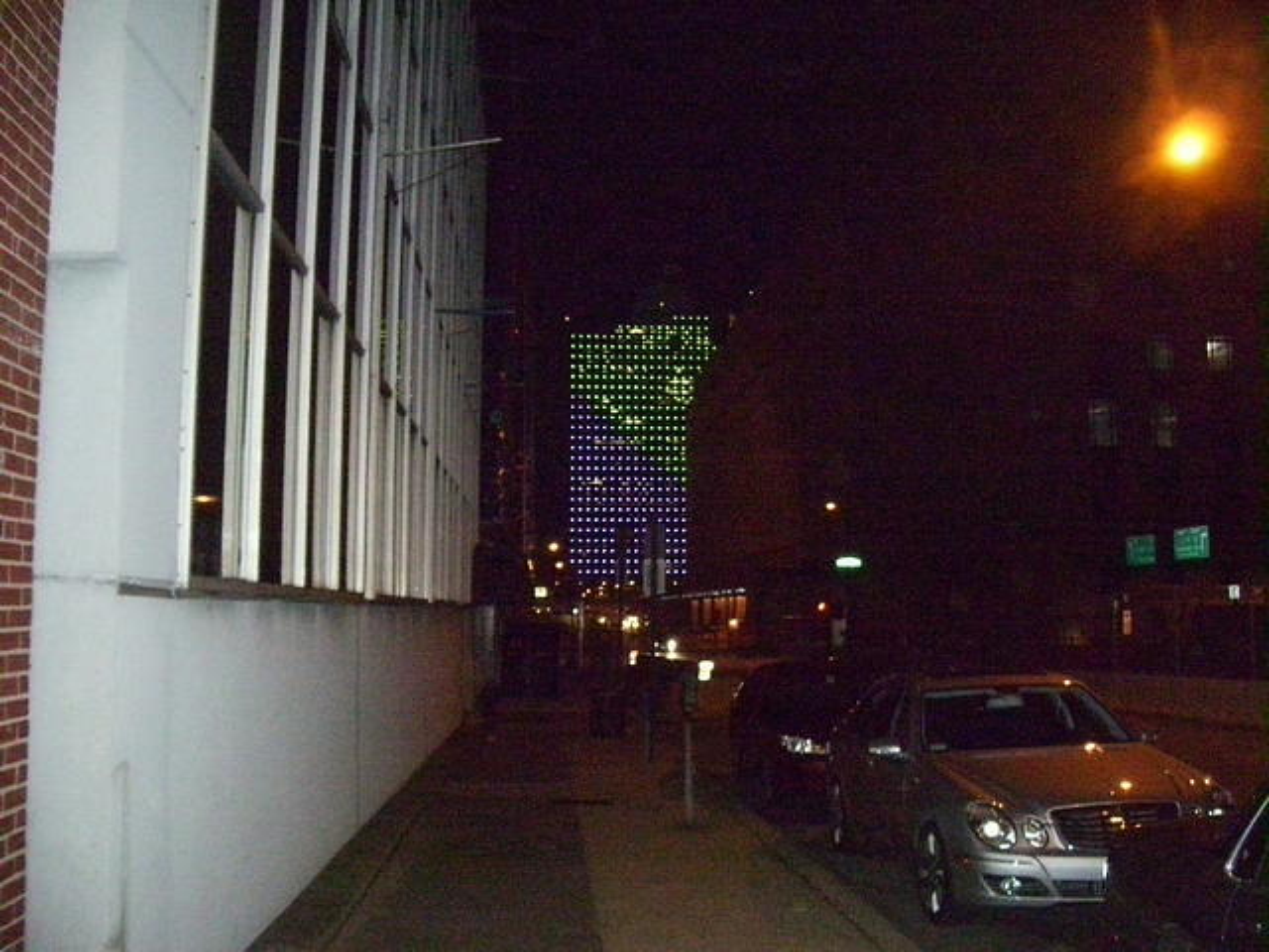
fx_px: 1320
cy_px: 476
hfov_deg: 51.4
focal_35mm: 36
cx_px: 634
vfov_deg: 39.7
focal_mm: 6
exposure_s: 1/125
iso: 1250
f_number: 2.7
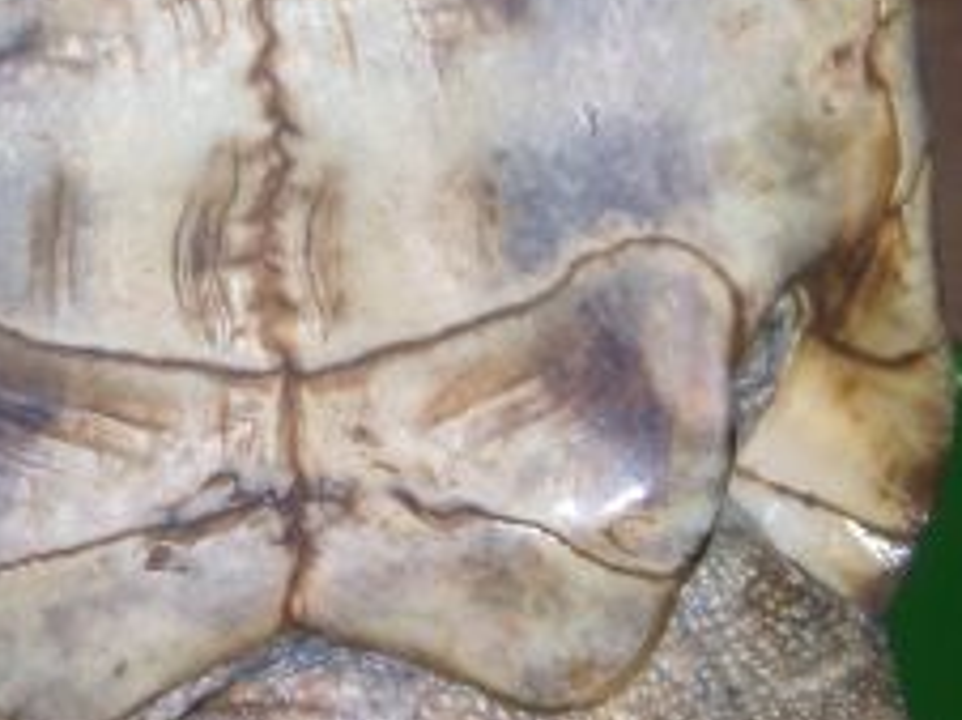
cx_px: 349
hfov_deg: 19.4
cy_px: -64
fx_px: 2804
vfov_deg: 14.3
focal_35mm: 101
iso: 64
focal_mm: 6.4
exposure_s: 1/60.2
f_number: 3.5
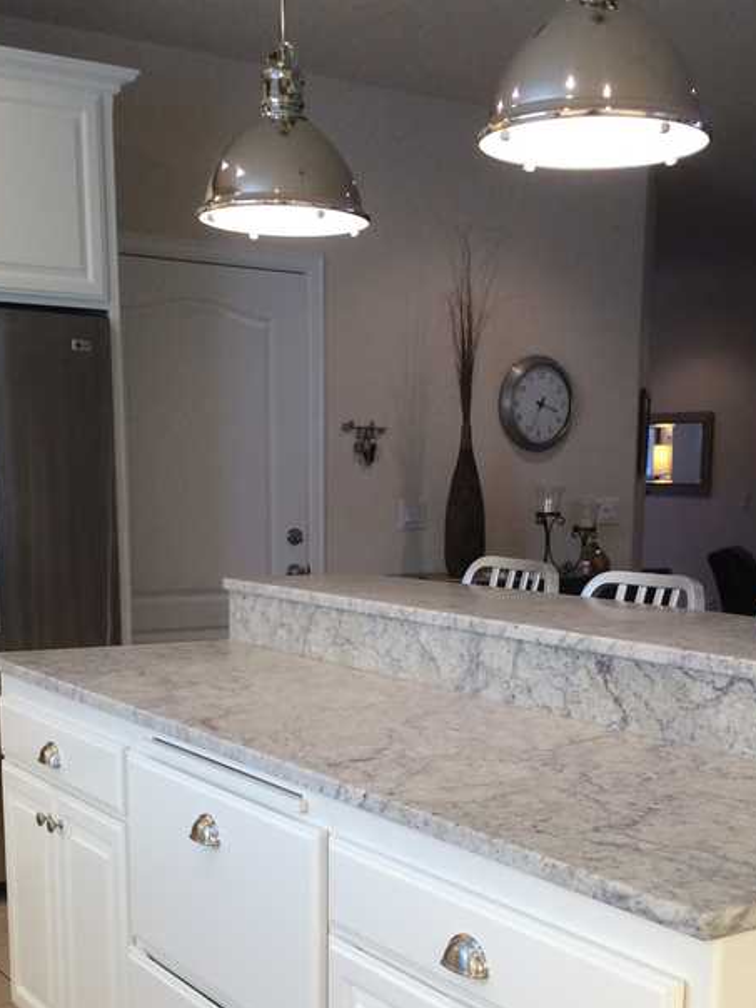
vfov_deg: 38.4
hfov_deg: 30.2
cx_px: 444
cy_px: 779
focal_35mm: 48
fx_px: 1398
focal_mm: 4.15
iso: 50
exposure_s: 1/30
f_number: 2.2
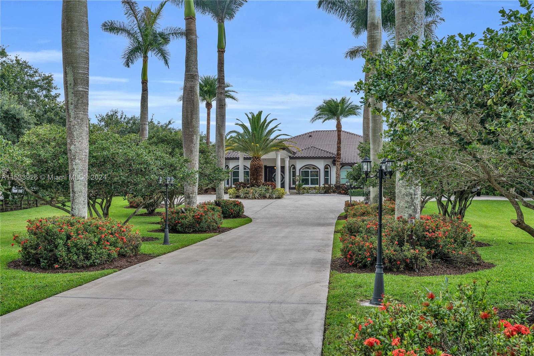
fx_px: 519
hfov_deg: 54.4
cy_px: 178
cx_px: 267
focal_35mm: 35
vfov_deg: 37.8
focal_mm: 35
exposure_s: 1/800
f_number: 9
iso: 320
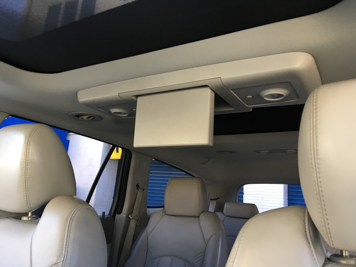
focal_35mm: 29
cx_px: 178
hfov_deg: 61.7
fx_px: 298
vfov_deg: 48.2
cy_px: 134
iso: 40
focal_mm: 4.15
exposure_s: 1/30
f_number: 2.2
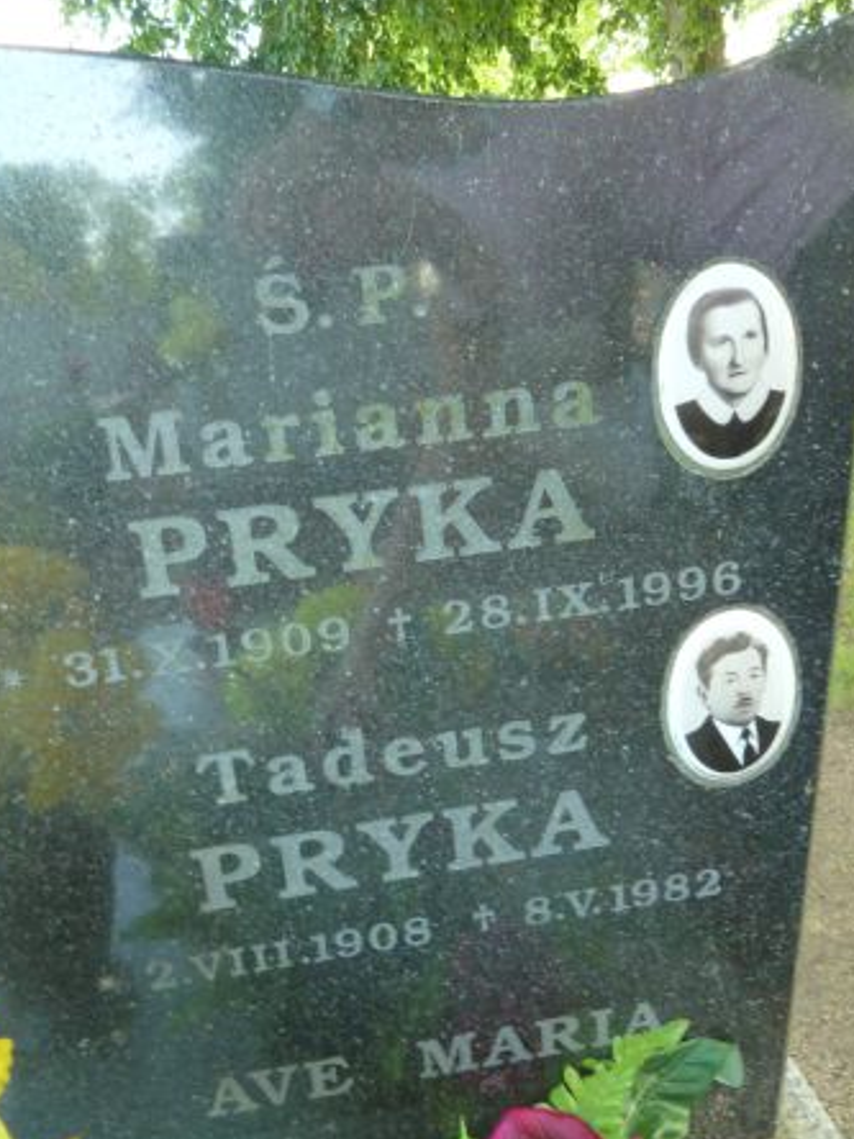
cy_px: 546
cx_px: 428
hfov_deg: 51.4
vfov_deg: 65.3
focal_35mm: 27
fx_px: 888
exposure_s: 1/30
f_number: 3.3
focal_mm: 4.1
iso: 400
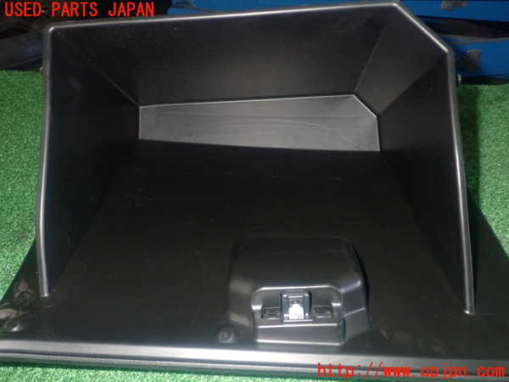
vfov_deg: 44.2
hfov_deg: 56.8
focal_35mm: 32
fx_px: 471
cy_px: 191
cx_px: 254
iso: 800
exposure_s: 1/30
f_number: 7.1
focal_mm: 5.79
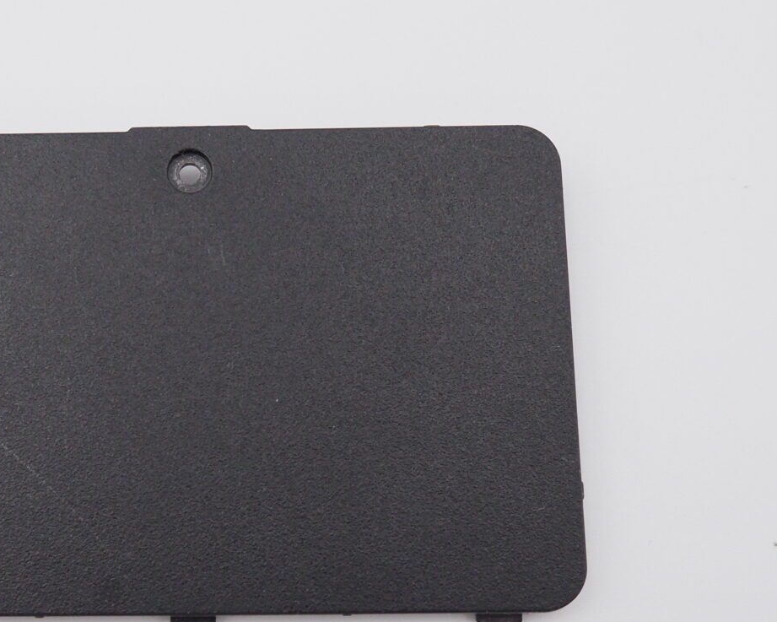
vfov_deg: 25.4
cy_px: 341
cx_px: 181
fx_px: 1380
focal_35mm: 60
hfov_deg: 30.8
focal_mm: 15
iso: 1250
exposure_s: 1/480
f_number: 5.6
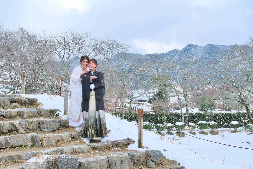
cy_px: 84
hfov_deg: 41.1
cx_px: 126
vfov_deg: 28.1
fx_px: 337
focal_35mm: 48
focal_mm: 32
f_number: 10
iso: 800
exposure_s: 1/250
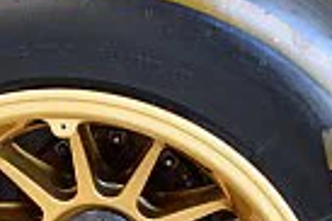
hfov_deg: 25.4
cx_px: 78
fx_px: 728
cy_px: 191
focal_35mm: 79
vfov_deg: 17.0
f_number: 4
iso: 640
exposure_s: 1/60
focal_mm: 18
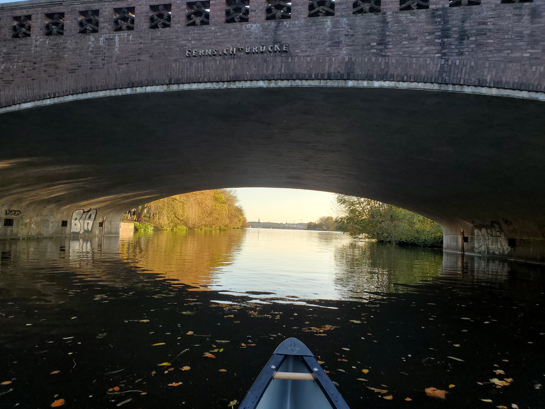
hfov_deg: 67.3
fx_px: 409
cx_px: 272
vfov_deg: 53.1
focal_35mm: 26
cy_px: 204
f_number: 2.4
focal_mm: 4.3
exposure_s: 1/286
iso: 50
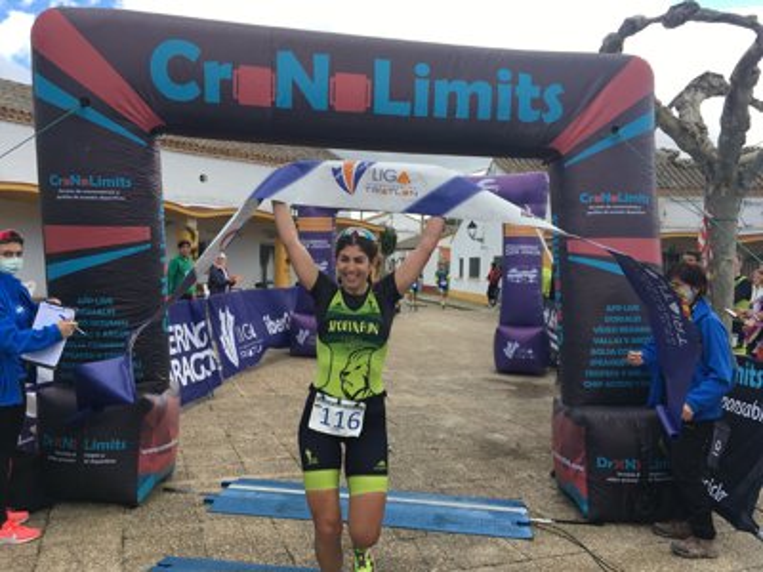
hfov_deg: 61.7
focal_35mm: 29
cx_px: 382
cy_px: 286
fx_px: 639
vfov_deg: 48.2
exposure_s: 1/519
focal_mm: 4.15
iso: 25
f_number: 2.2
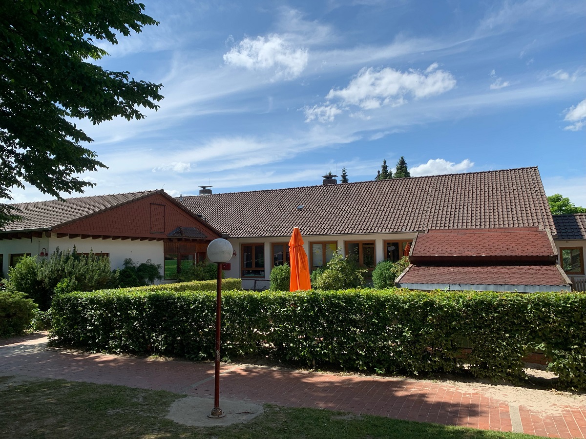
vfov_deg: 53.1
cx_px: 293
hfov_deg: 67.3
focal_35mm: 26
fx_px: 440
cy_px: 220
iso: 25
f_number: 1.8
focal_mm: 4.25
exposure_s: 1/2611
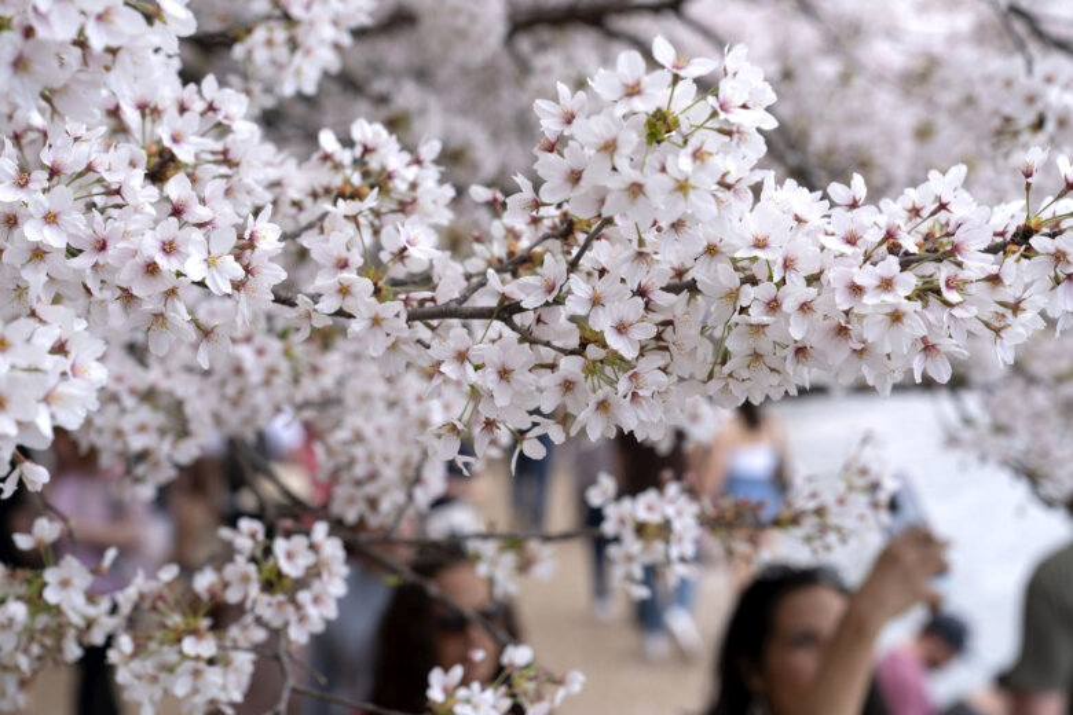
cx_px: 536
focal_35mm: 54
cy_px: 358
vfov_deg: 25.1
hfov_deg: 36.9
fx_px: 1609
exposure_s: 1/250
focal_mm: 54
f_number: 4.5
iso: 100
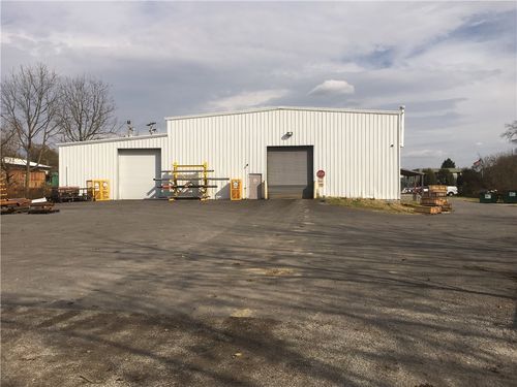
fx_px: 433
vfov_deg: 48.2
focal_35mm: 29
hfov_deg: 61.7
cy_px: 194
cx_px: 258
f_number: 2.2
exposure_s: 1/3077
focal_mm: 4.15
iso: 25
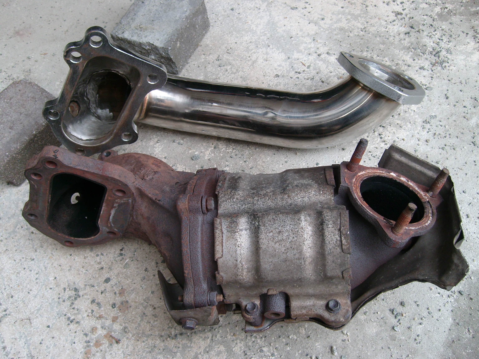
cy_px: 180
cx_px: 240
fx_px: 484
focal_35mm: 35
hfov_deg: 52.6
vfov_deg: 40.7
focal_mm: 5.8
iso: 80
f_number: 2.8
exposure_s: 1/60
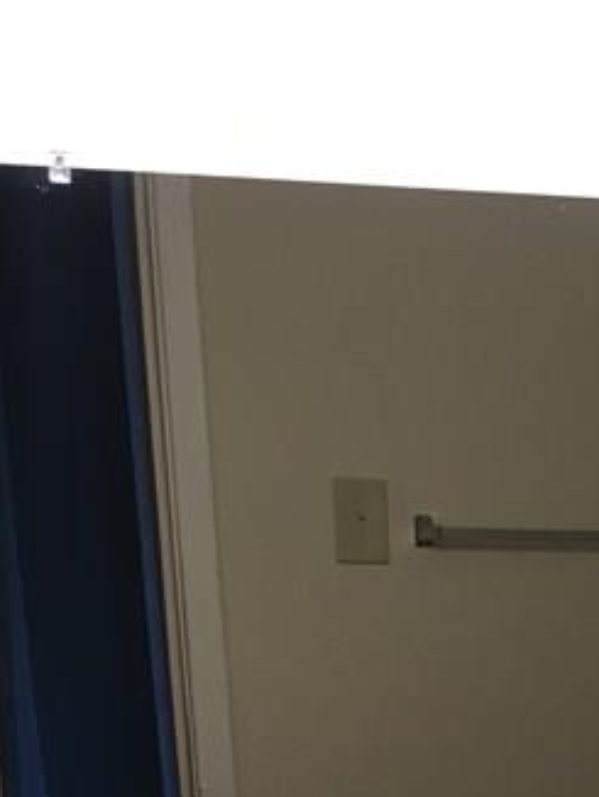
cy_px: 814
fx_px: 2097
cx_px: 819
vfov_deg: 20.8
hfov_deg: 15.3
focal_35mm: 91
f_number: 2.2
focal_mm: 4.15
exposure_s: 1/40
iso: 25
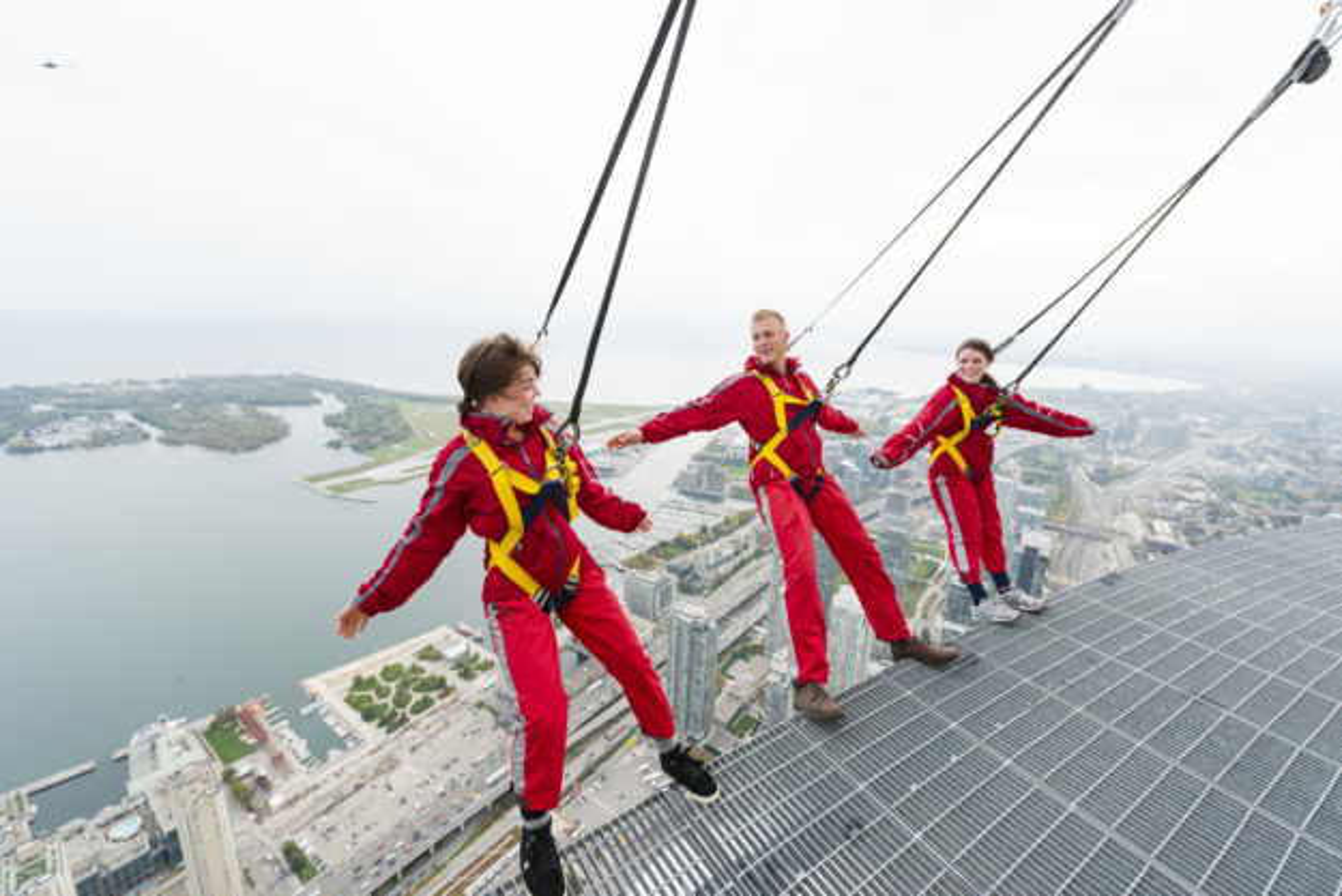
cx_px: 671
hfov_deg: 104.2
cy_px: 448
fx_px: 522
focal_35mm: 14
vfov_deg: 81.2
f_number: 4
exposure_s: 1/320
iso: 250
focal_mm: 14
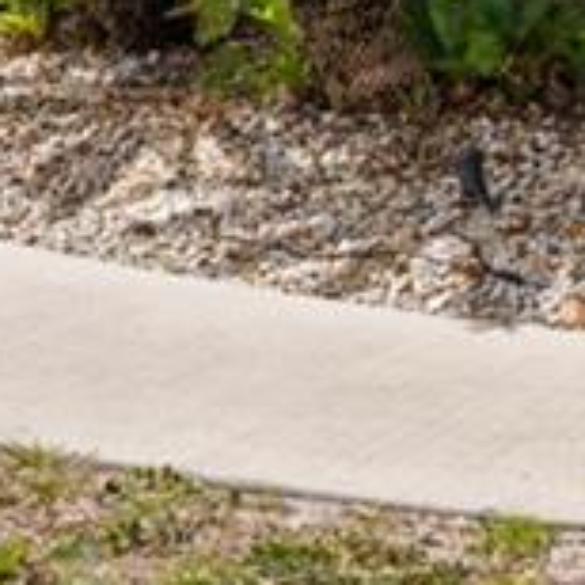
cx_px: 1010
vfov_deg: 10.5
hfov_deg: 10.5
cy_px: -425
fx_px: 3021
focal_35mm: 158
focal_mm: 28
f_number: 8
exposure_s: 1/50
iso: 50
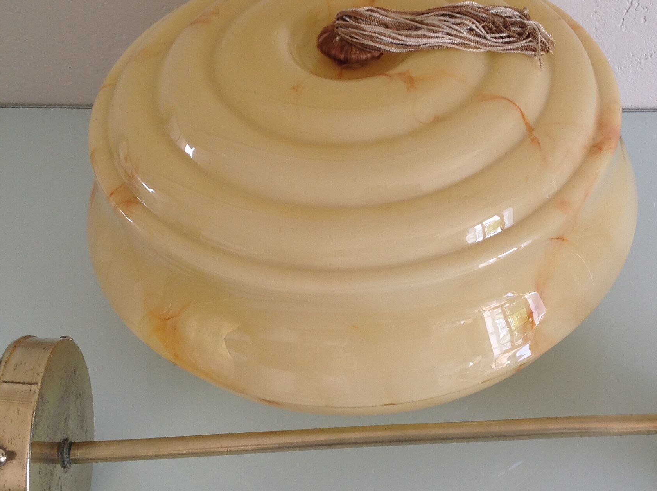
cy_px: 275
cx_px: 397
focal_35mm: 54
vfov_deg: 26.9
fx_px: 1023
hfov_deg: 35.5
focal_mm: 4.28
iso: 64
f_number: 2.4
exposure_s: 1/60
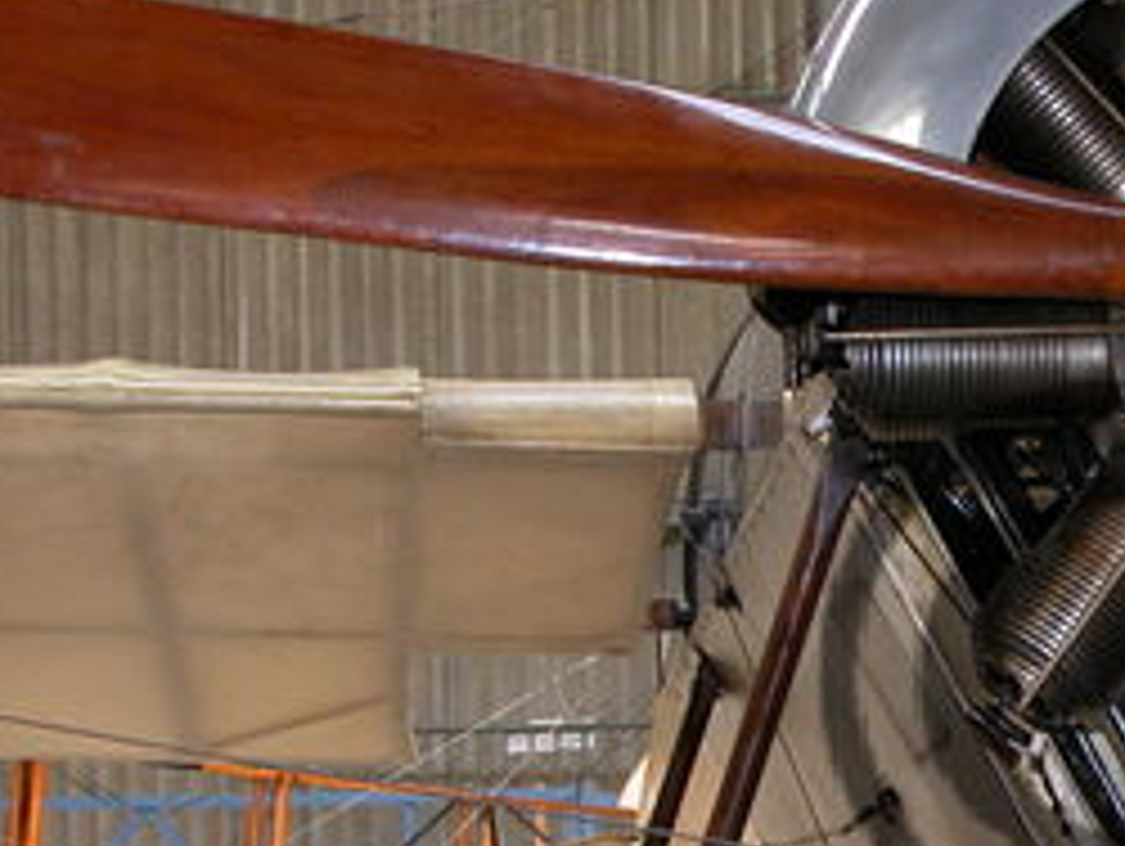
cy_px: 675
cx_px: 1120
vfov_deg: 13.2
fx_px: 3643
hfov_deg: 17.2
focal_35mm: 112
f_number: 3.2
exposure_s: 1/59.6
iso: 100
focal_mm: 8.9
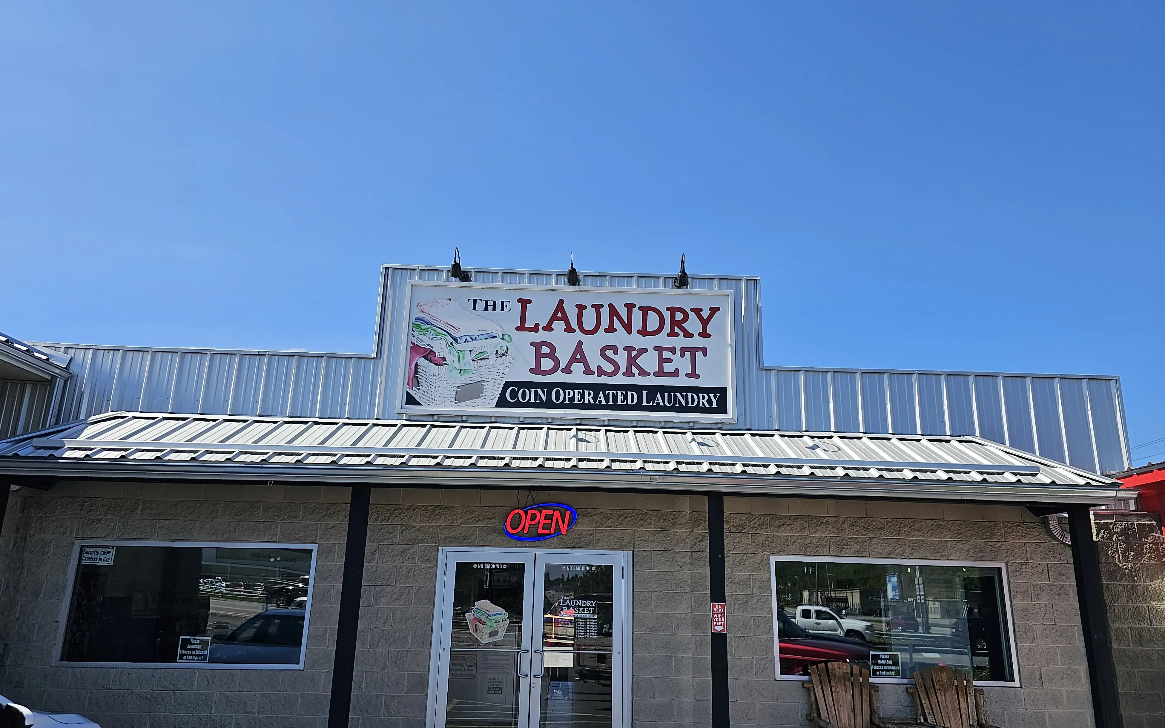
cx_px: 583
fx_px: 794
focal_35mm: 25
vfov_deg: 49.2
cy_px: 387
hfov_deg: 72.5
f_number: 1.7
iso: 20
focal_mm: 6.3
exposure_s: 1/1235
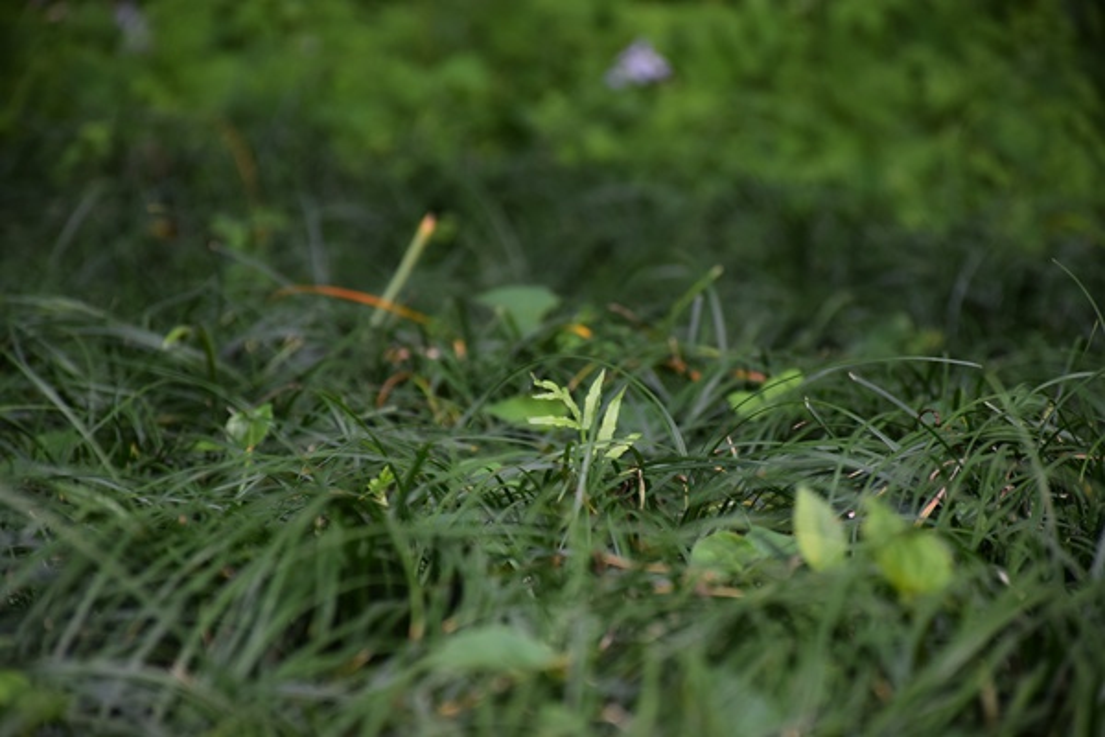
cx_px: 552
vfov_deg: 6.5
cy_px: 368
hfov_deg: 9.8
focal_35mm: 210
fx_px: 6445
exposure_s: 1/320
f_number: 5.6
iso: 400
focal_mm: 140
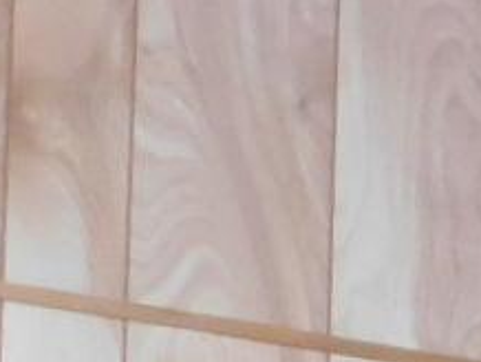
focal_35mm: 220
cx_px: 1703
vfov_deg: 6.5
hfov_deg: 7.3
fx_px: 3060
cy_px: 859
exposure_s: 1/30
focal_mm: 5.3
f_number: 3.2
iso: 320
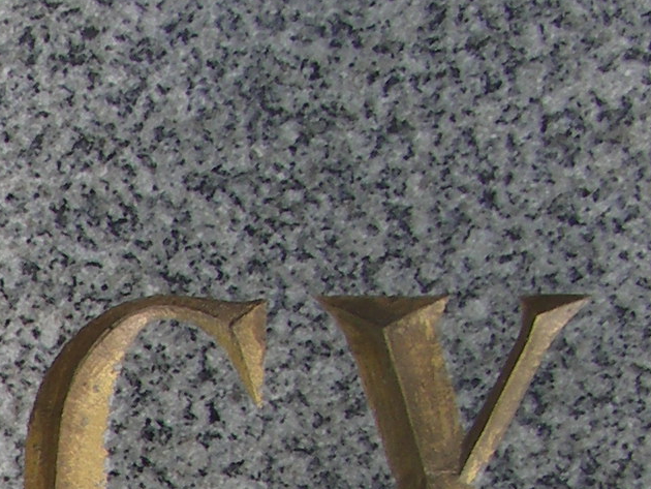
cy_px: 1063
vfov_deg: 9.4
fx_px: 2728
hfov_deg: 11.6
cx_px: -805
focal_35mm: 145
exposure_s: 1/100
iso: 50
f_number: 3.5
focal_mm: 7.2
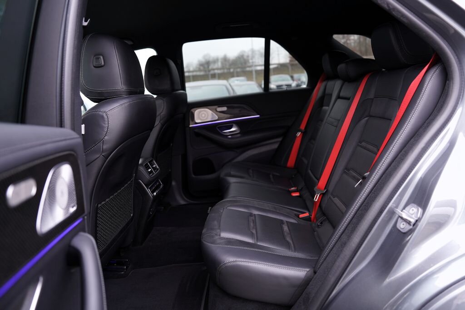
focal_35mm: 24
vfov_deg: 53.1
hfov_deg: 73.7
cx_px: 232
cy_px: 155
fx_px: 310
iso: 250
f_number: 2.8
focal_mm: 24
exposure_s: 1/30
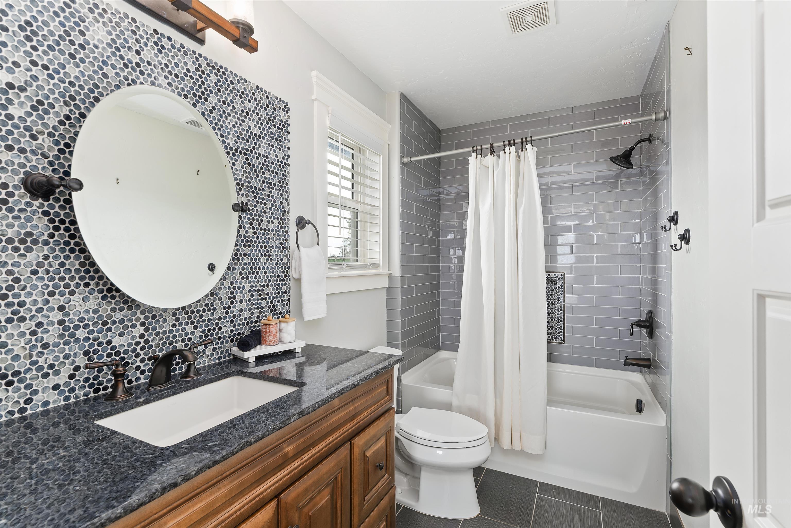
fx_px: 330
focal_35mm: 15
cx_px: 396
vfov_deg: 77.4
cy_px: 264
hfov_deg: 100.4
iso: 320
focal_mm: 15
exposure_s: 1/2
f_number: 6.3
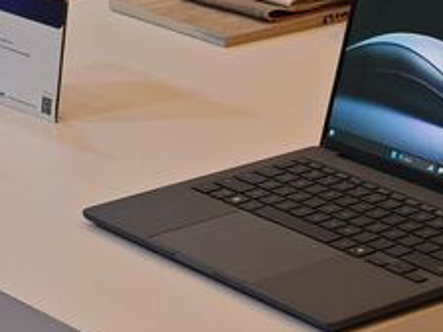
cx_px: 522
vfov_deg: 8.1
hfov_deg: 10.6
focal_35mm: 183
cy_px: 211
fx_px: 2342
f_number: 1.8
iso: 100
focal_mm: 12.28
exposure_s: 1/120
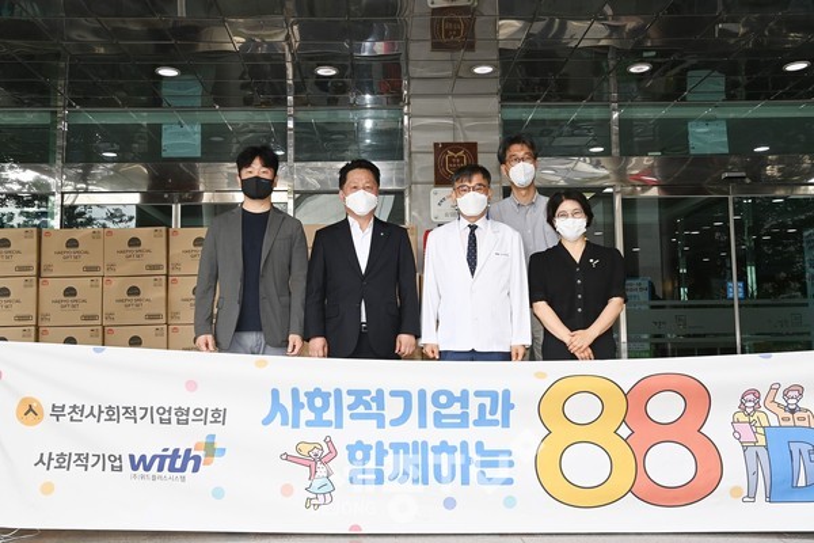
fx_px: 814
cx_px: 407
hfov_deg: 53.1
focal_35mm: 36
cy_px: 272
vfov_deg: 36.9
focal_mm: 36
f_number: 11
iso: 1000
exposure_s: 1/250
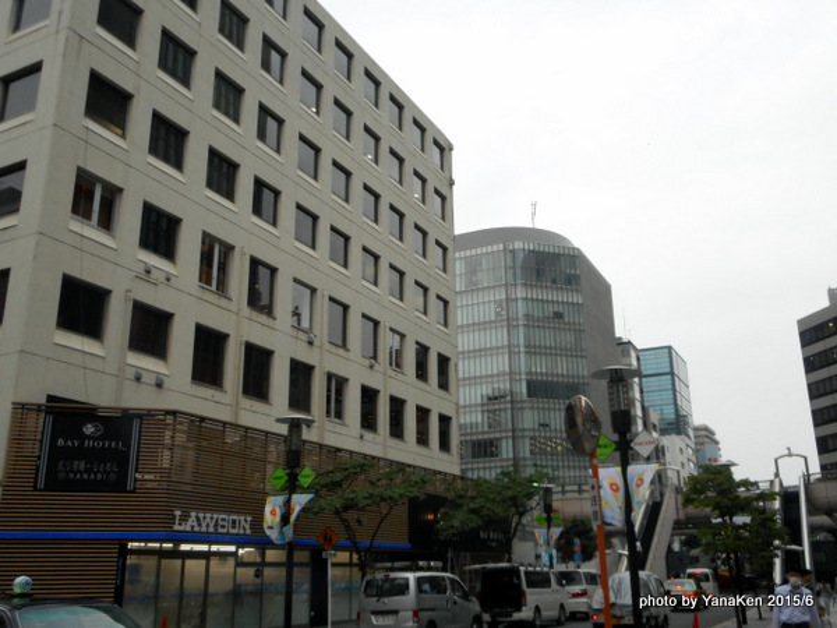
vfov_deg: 41.8
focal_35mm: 34
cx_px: 418
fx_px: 822
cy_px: 314
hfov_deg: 54.0
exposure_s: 1/250
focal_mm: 6
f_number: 4.2
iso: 320
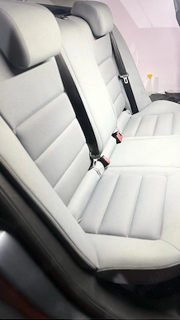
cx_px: 116
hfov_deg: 42.5
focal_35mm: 27
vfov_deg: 69.8
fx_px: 229
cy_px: 155
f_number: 1.78
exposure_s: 1/50
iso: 250
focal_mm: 6.76
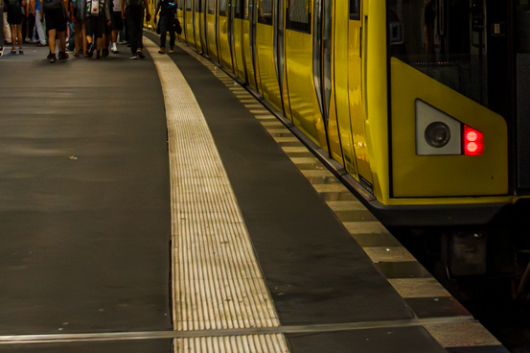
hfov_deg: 22.8
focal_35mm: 86
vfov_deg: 15.6
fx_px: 1265
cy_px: -5
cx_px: 522
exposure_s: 1/200
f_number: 4
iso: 1600
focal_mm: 22
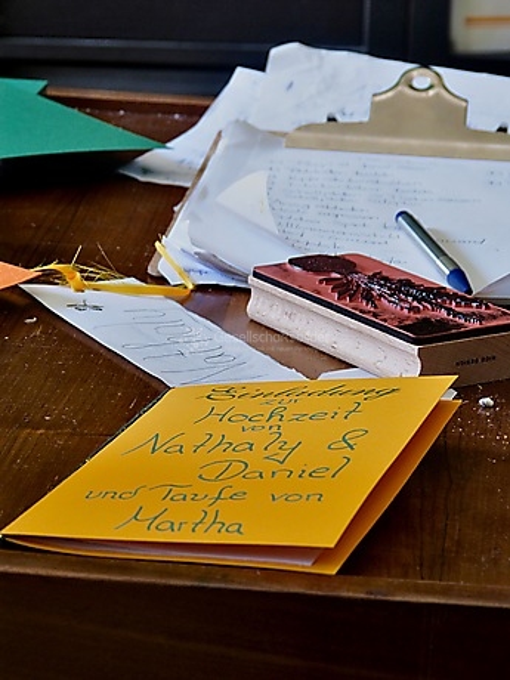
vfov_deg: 15.4
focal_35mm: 128
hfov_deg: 11.6
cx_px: 255
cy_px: 340
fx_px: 2514
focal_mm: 23.1
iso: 200
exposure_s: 1/30
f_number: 3.6
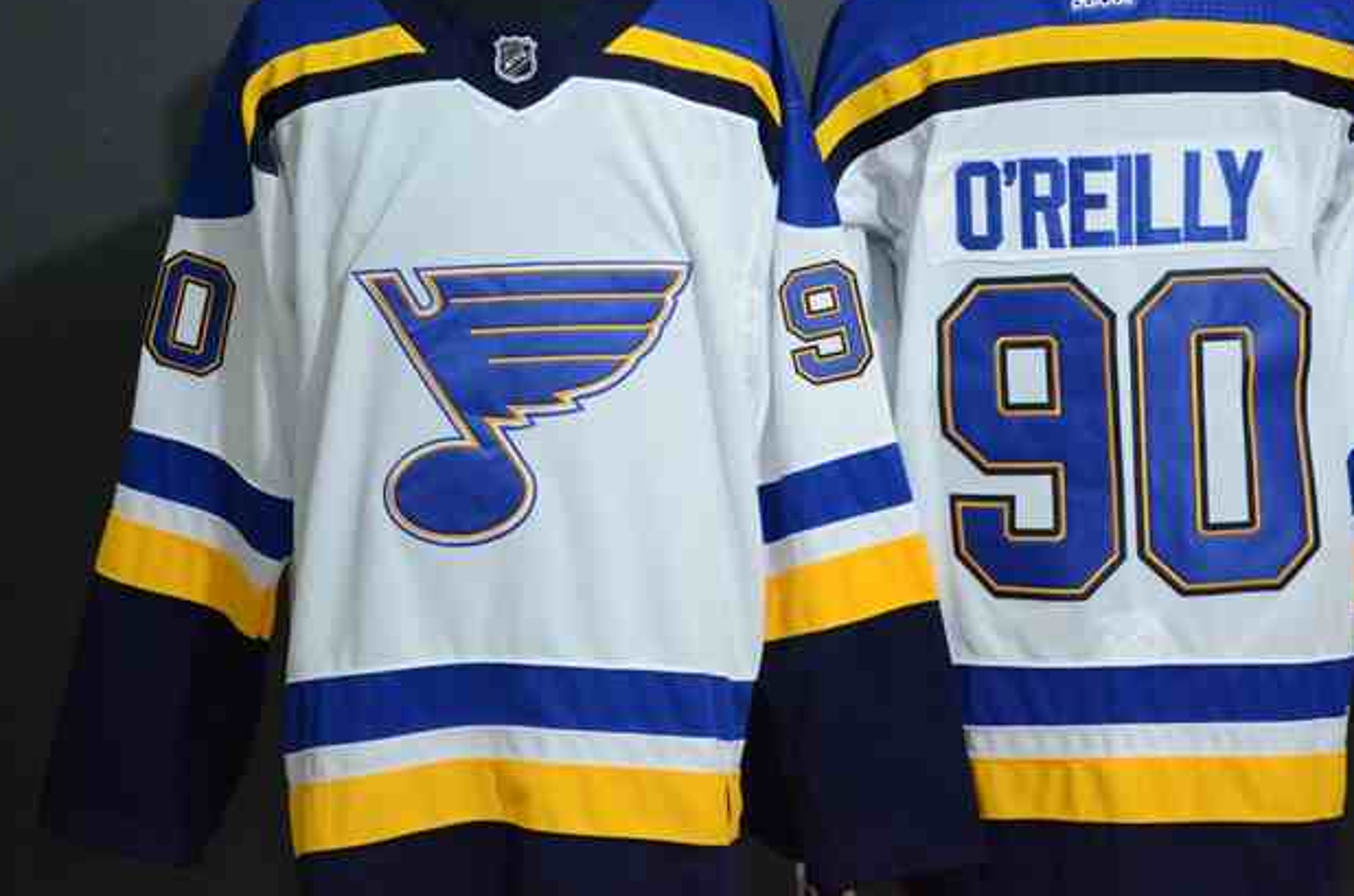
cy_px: 340
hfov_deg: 20.2
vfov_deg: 13.5
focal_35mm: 101
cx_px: 751
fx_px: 3790
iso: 4000
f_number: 4.8
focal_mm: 52
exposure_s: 1/25
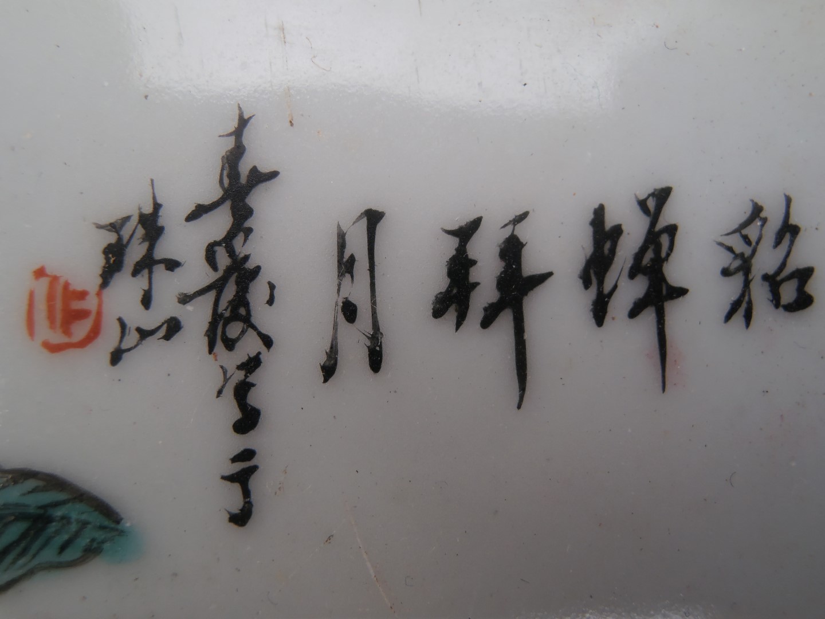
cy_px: 310
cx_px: 412
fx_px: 786
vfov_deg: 42.9
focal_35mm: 33
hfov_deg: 55.4
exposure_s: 1/50
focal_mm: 5.93
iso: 80
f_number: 3.6
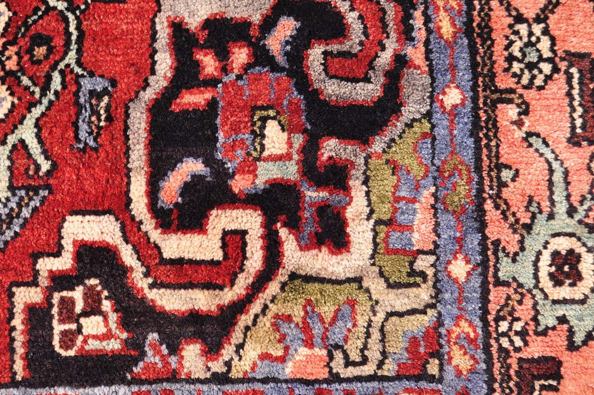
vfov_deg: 16.5
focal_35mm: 82
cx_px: 297
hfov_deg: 24.6
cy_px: 198
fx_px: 1360
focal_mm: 55
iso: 200
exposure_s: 1/320
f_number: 9
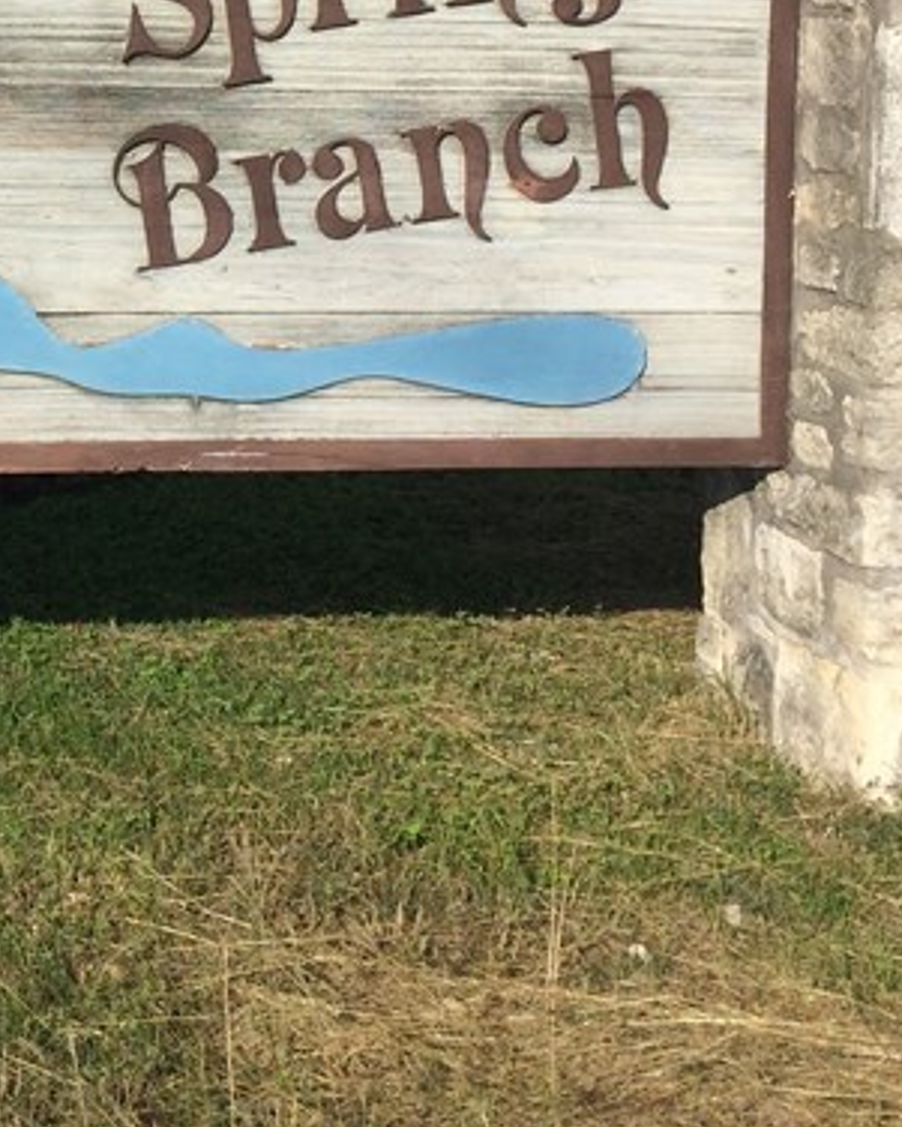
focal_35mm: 77
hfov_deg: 19.1
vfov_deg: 23.8
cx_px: -108
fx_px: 2568
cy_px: 18
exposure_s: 1/2740
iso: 32
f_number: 2.2
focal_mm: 4.15
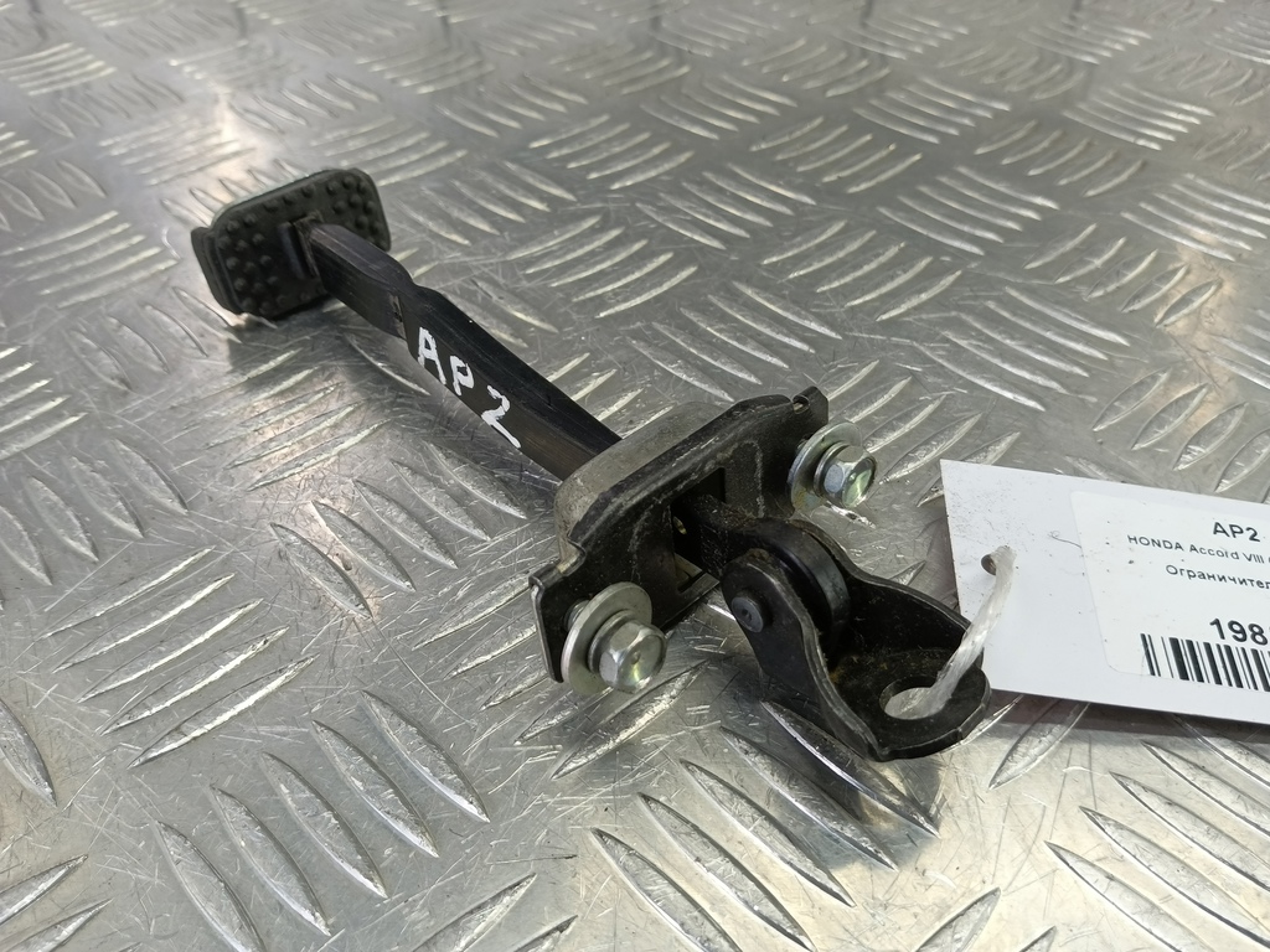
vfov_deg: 58.9
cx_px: 635
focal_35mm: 23
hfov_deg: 73.9
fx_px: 844
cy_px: 476
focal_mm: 4.11
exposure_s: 1/50
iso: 123
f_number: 1.6
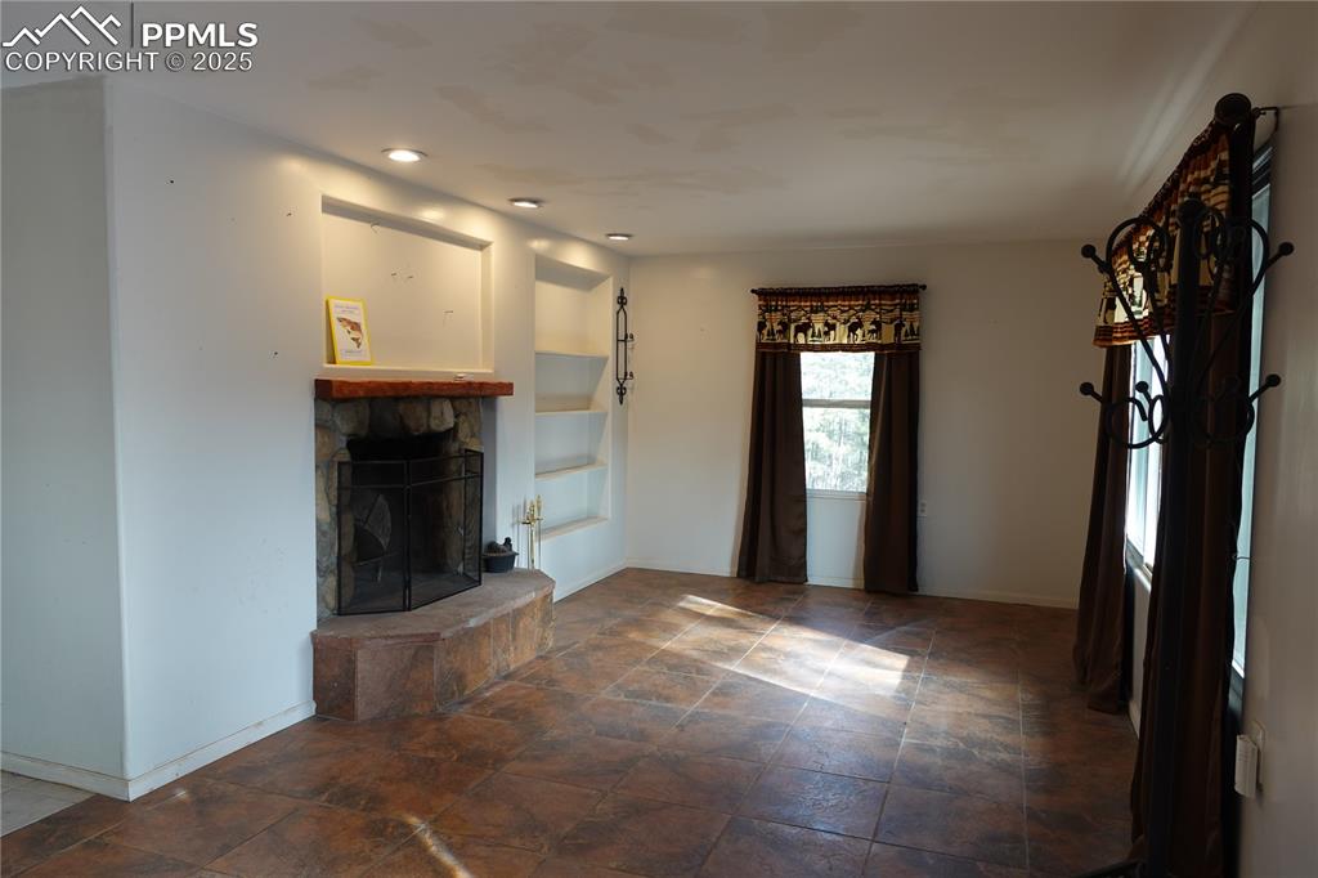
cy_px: 439
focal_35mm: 24
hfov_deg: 73.8
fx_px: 878
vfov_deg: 53.1
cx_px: 659
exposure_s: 1/30
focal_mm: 9.4
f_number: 3.5
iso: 125
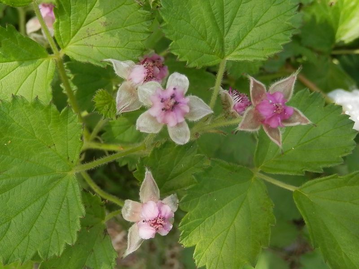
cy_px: 134
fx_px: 259
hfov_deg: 69.4
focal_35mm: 25
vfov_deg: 54.9
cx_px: 180
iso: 80
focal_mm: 4.5
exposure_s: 1/200
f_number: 3
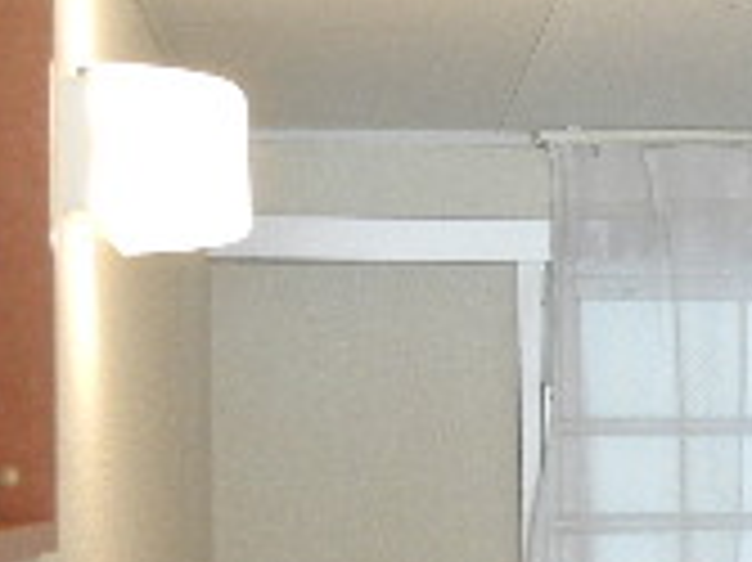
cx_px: 860
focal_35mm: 115
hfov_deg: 16.5
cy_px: 522
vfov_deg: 12.7
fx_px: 2496
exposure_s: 1/30
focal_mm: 5.4
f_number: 3.5
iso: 362
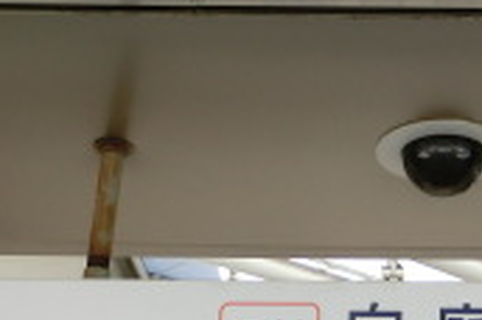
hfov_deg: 20.6
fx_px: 1296
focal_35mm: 97
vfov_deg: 13.7
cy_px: -42
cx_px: 443
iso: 80
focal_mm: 4.5
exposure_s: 1/125
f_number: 3.5
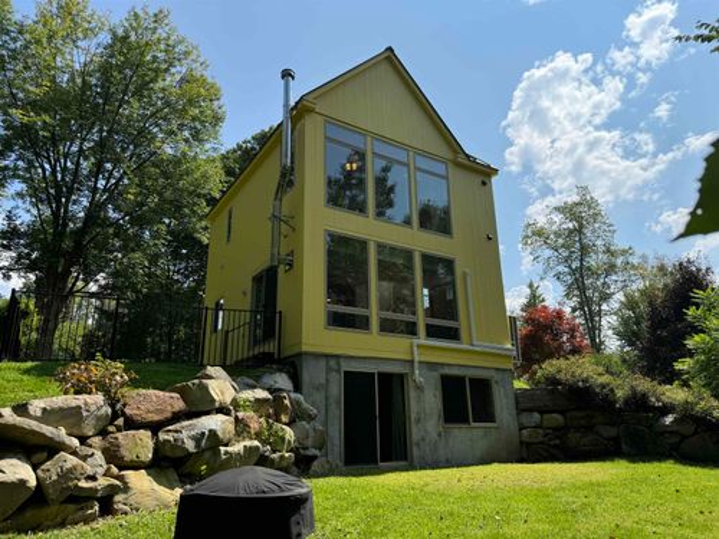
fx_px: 498
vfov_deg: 56.8
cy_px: 270
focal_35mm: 24
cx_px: 360
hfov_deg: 71.6
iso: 80
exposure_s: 1/4608
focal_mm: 6.76
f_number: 1.78
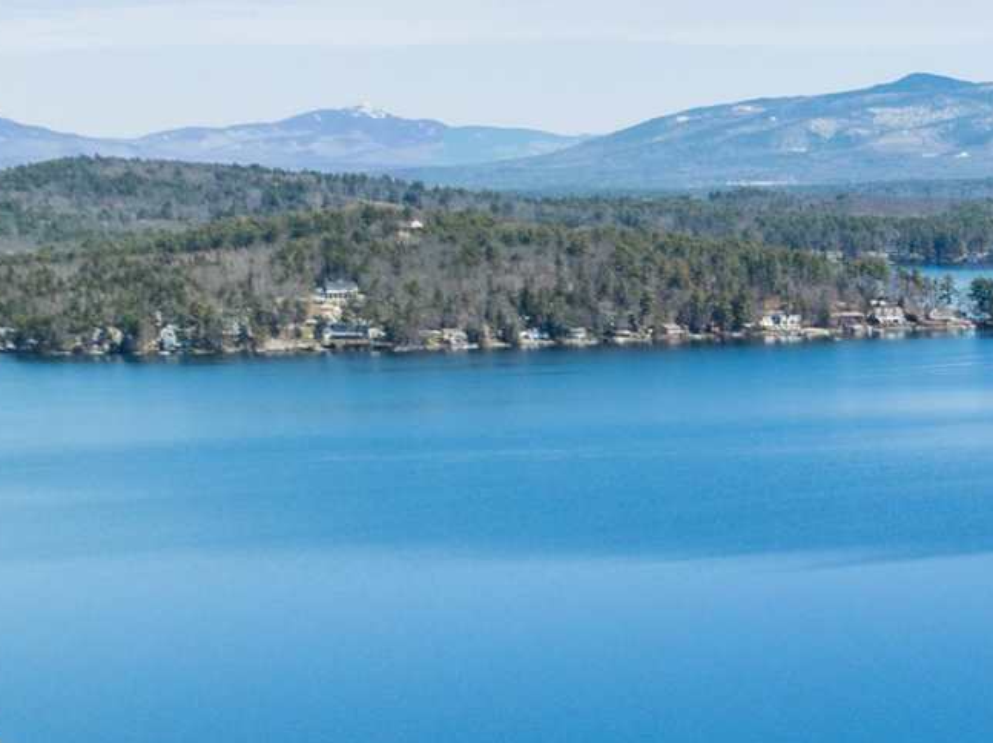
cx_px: 2138
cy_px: 1024
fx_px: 3267
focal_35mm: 114
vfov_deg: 12.5
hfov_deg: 13.9
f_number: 2.8
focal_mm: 12.3
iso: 140
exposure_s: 1/1250
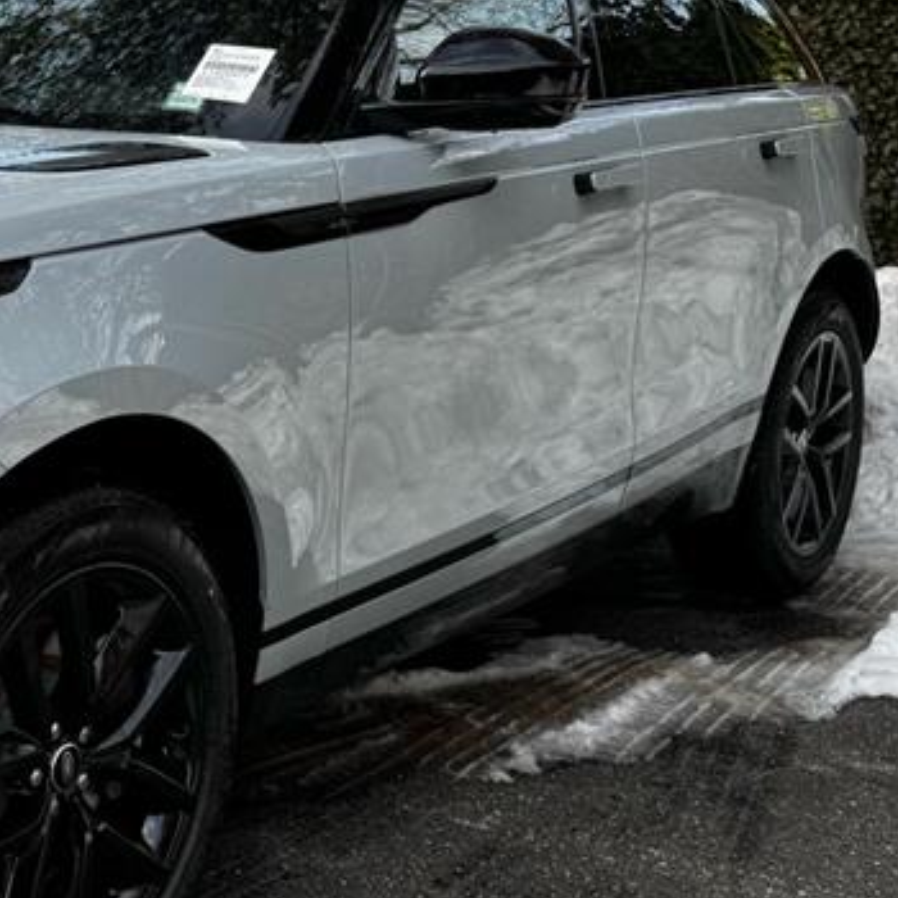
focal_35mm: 62
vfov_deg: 27.7
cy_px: 405
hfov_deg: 26.0
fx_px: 1820
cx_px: -44
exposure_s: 1/402
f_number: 1.78
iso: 80
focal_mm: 6.76
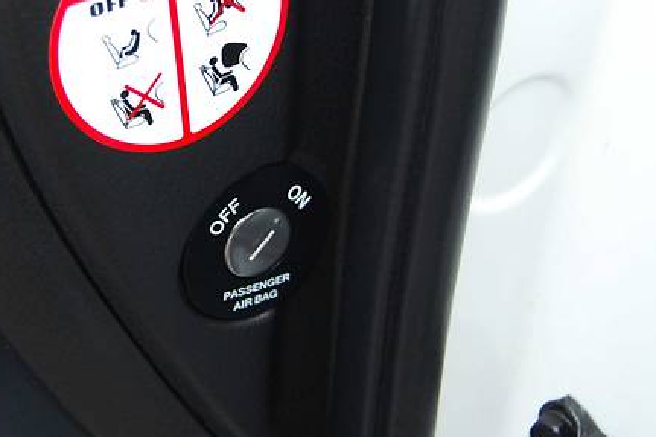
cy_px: 158
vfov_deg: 15.3
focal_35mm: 89
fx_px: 1621
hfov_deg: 22.8
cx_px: 204
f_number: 4.5
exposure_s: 1/60
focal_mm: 32
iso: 400
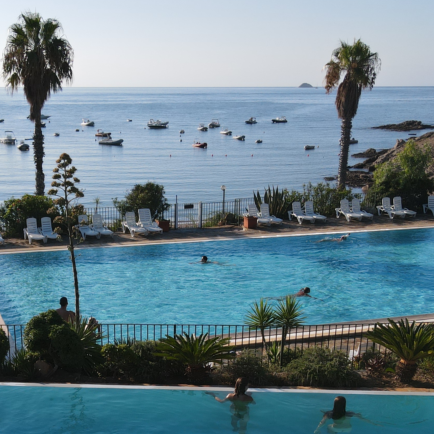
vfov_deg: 32.3
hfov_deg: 33.1
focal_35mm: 51
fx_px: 723
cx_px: 141
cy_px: 358
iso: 100
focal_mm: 4.5
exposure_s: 1/725
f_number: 2.8
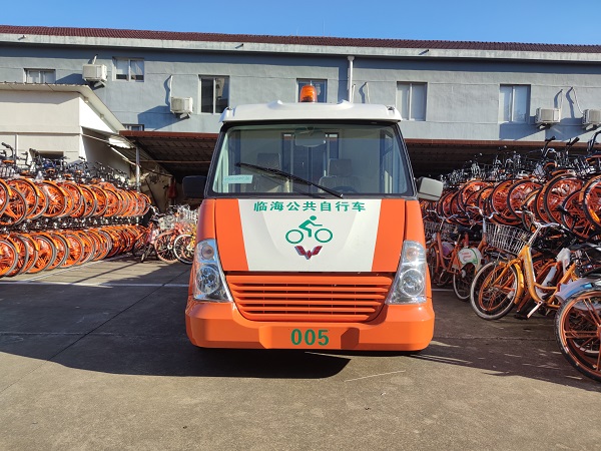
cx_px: 300
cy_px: 226
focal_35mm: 24
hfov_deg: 71.6
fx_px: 417
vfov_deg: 56.8
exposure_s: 1/1729
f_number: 1.69
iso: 50
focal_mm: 6.72
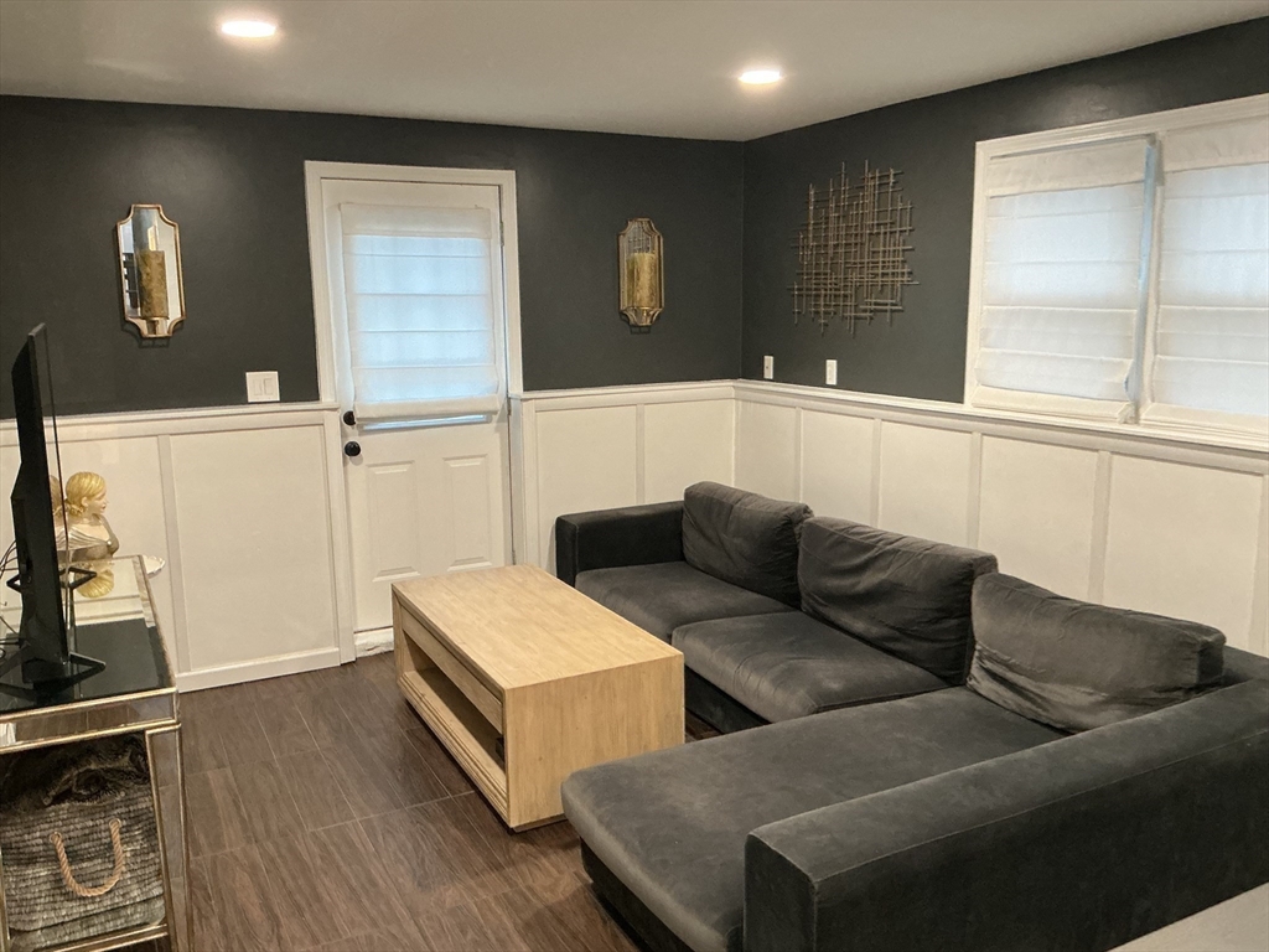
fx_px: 1063
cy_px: 476
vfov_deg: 48.2
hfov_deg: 61.7
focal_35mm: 29
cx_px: 634
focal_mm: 3
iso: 200
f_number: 1.8
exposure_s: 1/60
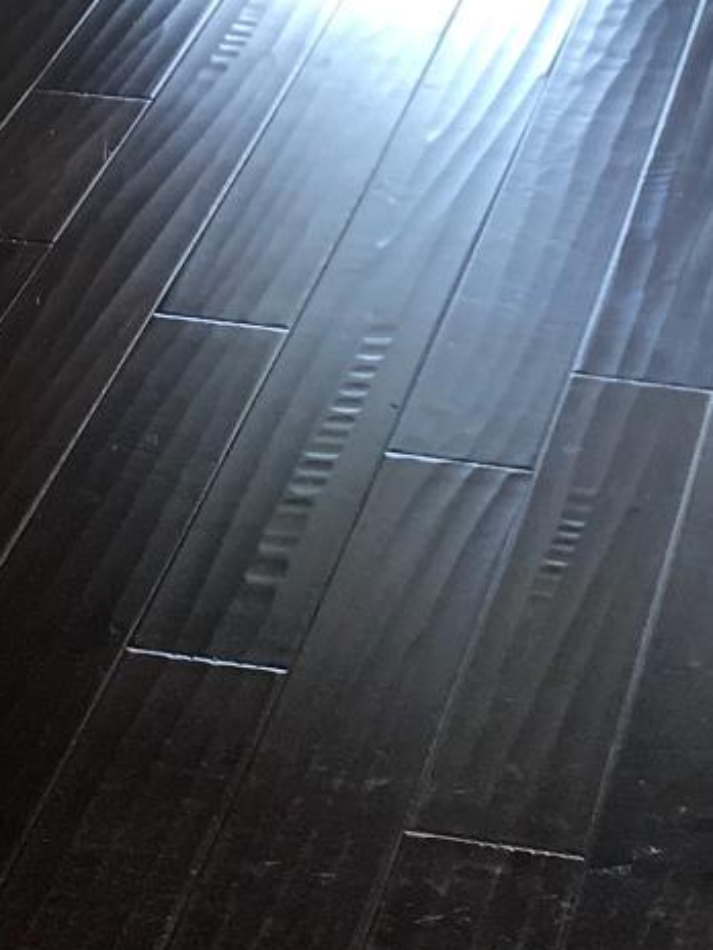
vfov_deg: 13.8
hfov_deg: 11.8
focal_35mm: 125
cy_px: -841
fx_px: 3433
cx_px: 498
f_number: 2.2
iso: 50
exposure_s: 1/30
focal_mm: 4.15
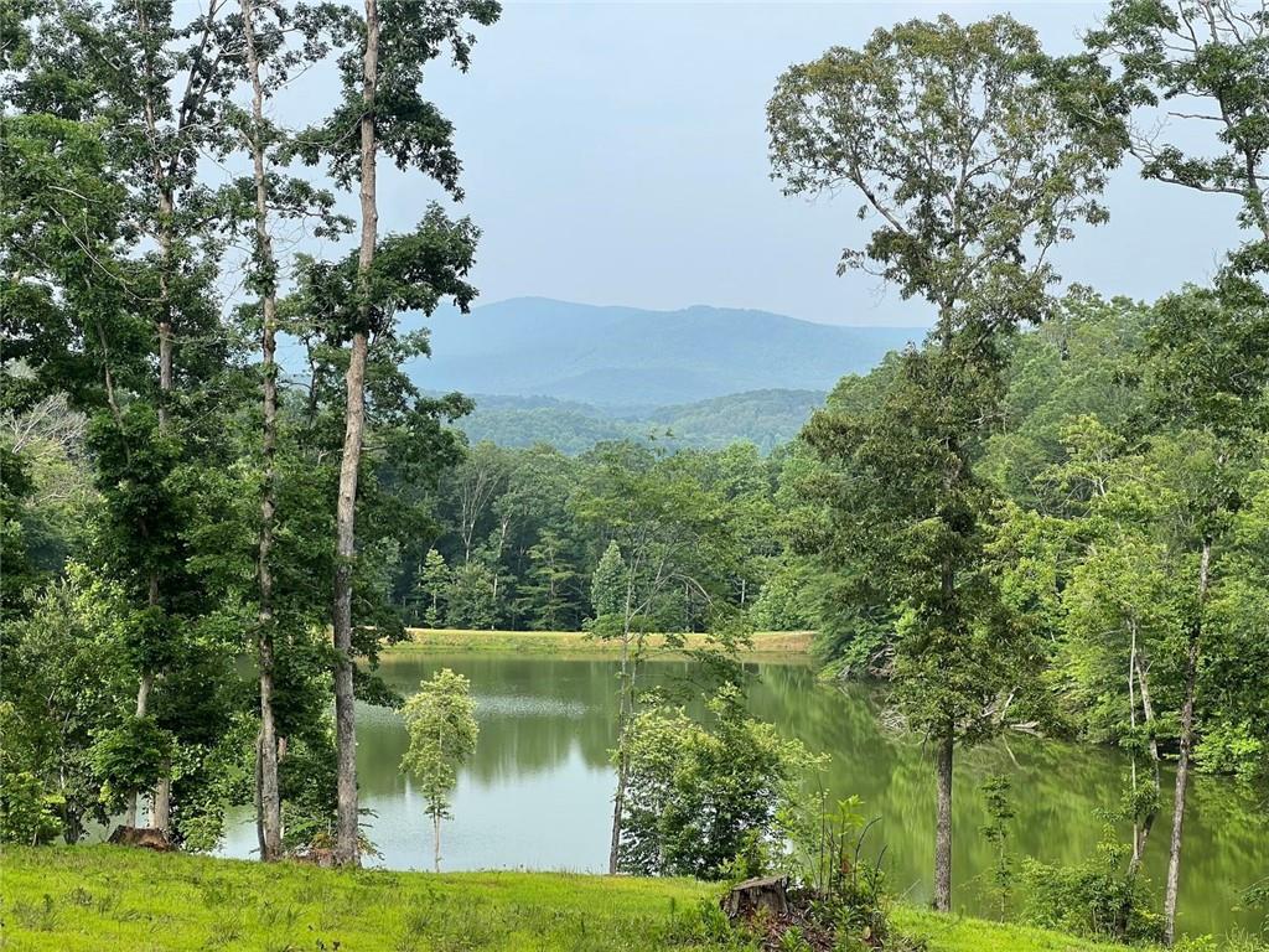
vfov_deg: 19.1
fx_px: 2823
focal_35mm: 77
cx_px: 634
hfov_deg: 25.3
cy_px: 476
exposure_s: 1/335
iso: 32
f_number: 2.8
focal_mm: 9
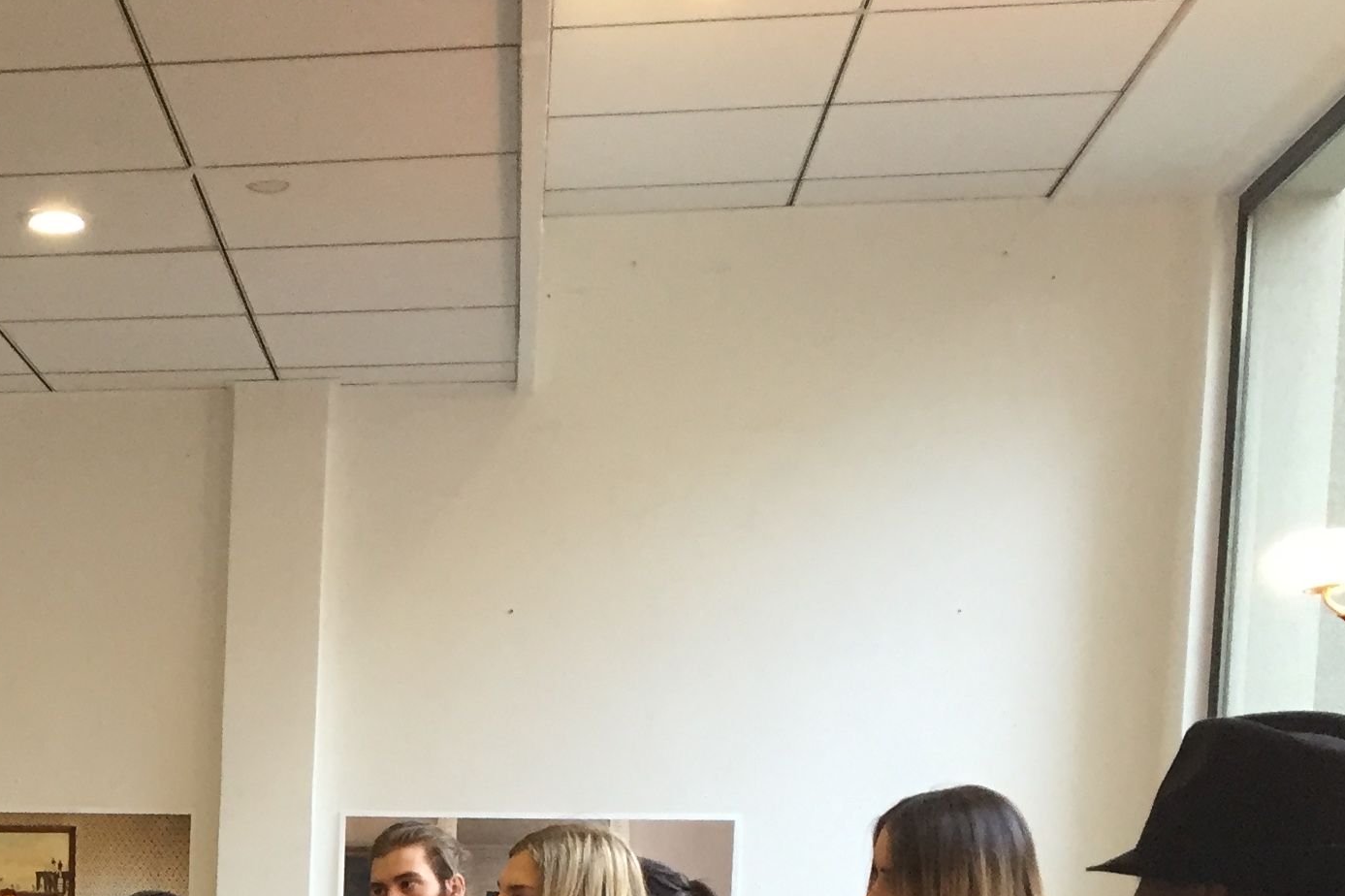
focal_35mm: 71
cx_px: -45
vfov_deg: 17.9
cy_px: 1176
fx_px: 2652
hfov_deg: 26.7
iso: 64
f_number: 2.2
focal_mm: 4.15
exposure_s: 1/33
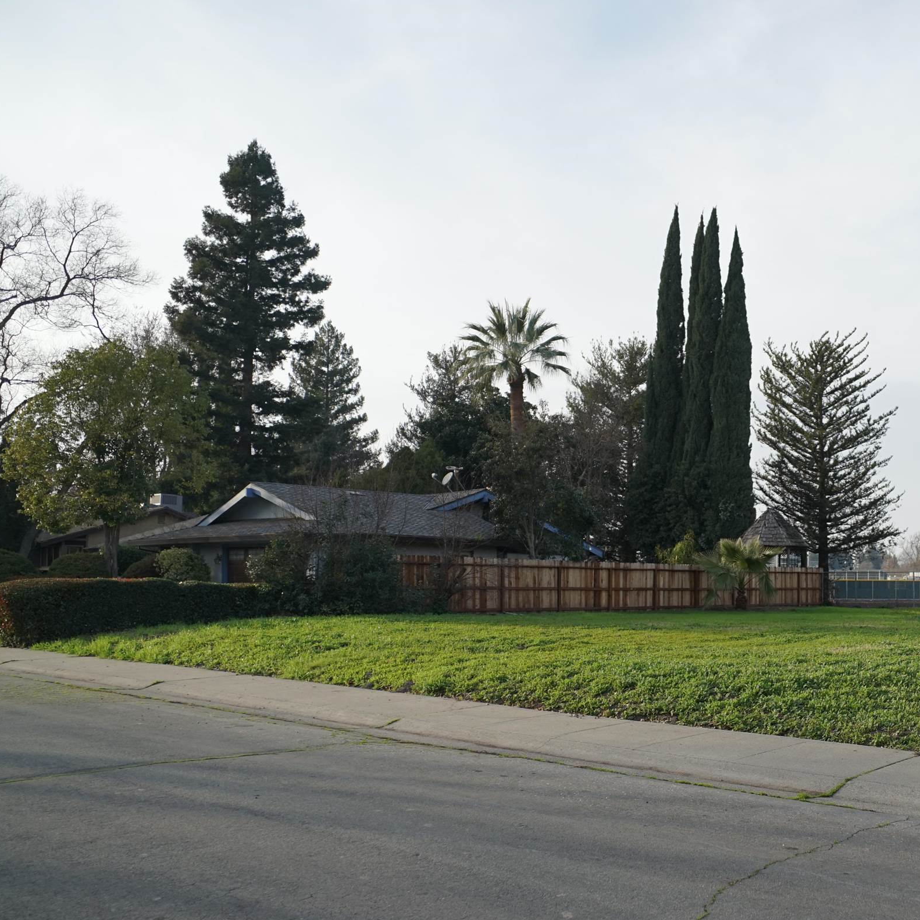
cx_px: 769
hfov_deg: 46.4
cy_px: 563
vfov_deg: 49.4
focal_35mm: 33
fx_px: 992
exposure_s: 1/800
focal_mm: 20
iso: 100
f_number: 2.8
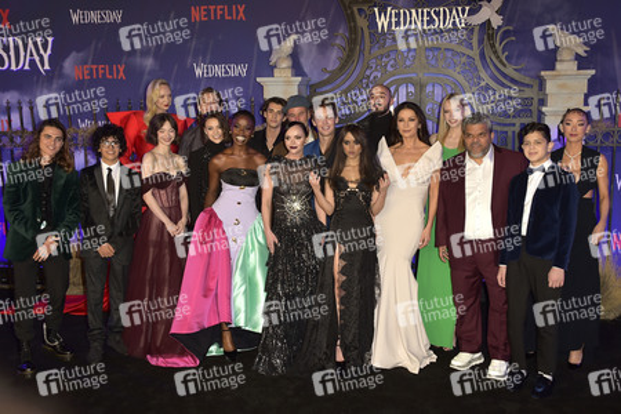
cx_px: 310
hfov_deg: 48.5
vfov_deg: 33.4
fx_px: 690
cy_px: 207
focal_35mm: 40
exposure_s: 1/250
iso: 1000
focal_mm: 40
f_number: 6.3
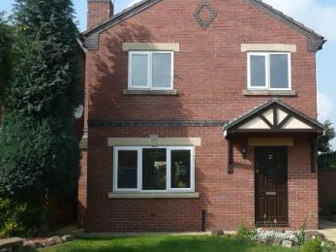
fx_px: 456
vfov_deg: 30.9
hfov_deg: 40.0
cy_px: 132
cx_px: 223
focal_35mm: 47
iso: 100
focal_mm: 4.6
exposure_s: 1/640
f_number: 3.3
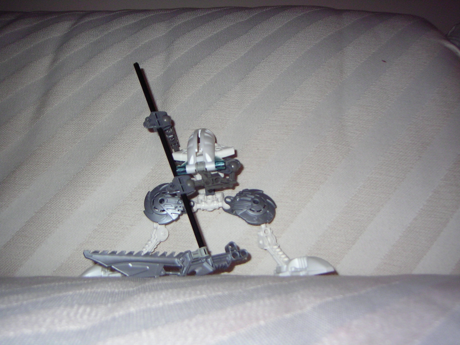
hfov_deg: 51.4
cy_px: 172
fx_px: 478
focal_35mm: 36
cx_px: 230
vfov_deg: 39.7
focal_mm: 5.6
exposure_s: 1/30
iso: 100
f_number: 2.8
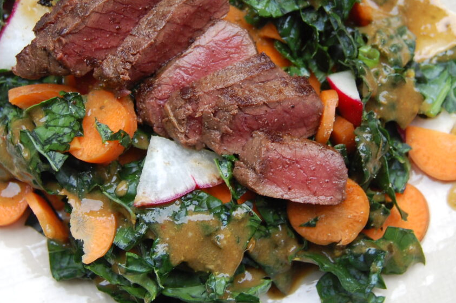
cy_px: 74
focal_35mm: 82
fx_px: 1037
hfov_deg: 24.8
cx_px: 221
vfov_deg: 16.5
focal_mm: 30
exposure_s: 1/80
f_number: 4.5
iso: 400
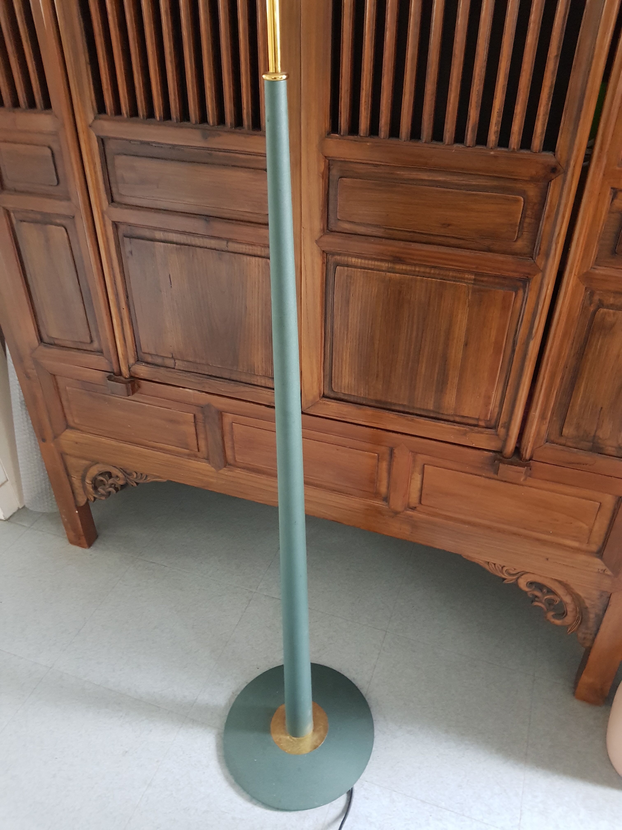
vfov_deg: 67.3
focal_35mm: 26
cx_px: 311
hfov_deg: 53.1
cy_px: 415
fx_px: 623
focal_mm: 4.2
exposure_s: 1/10
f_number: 1.7
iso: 400
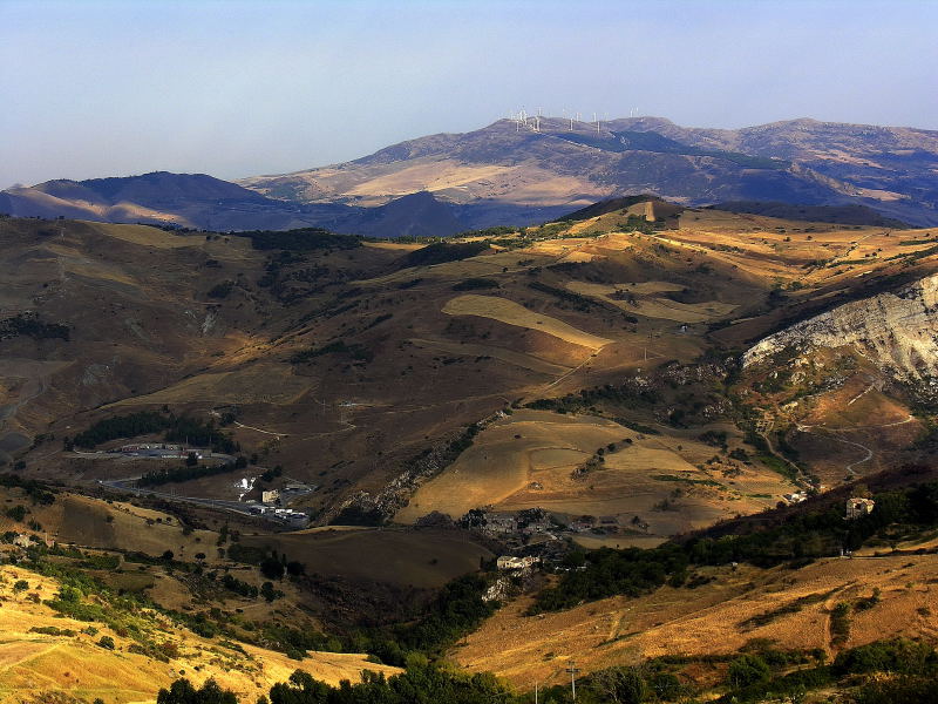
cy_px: 352
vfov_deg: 15.7
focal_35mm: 94
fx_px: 2547
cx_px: 469
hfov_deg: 20.9
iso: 50
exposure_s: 1/145
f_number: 5.7
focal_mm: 24
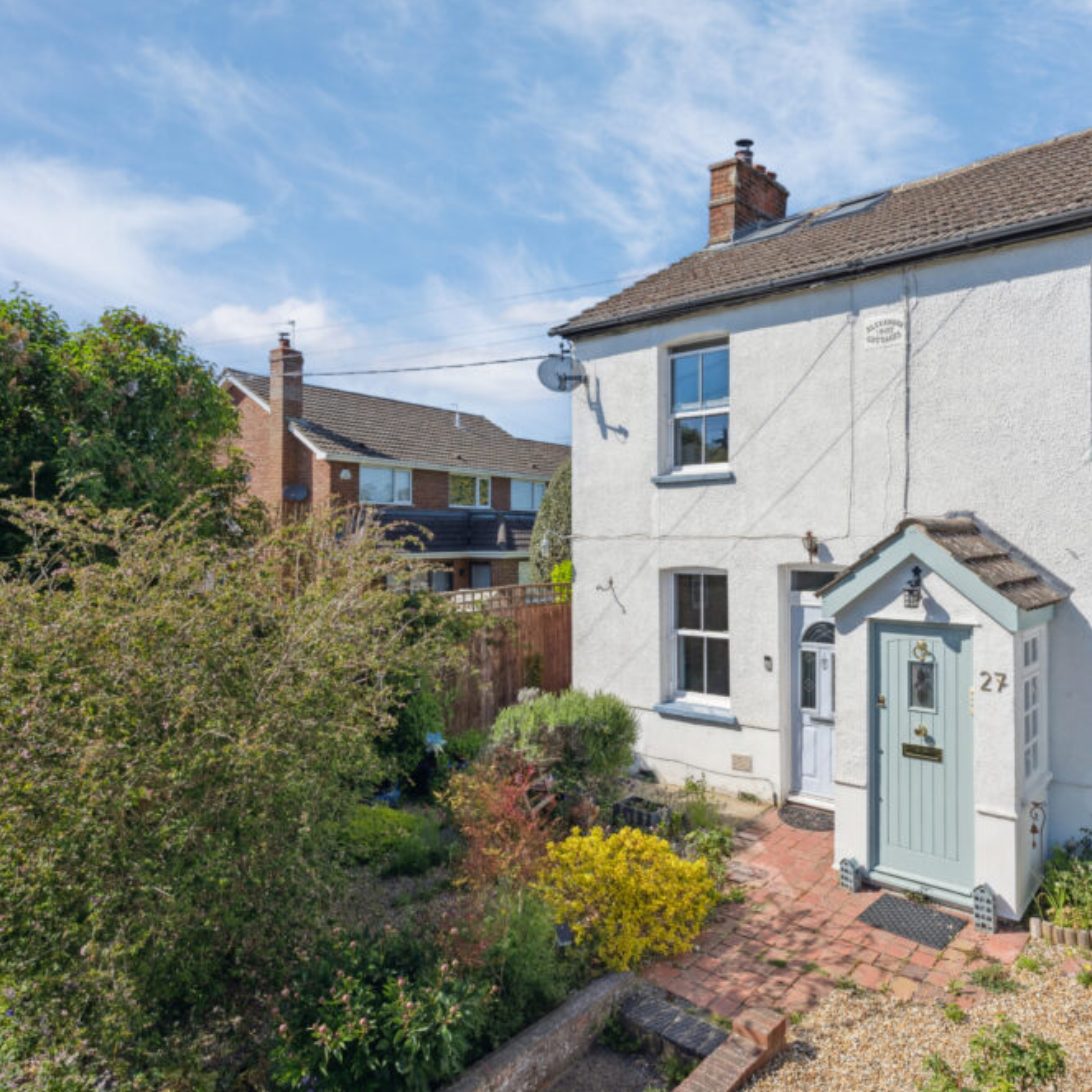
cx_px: 644
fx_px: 749
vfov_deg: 72.1
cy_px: 543
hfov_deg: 71.5
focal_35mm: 21
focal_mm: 16
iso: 100
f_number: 8
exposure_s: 1/400
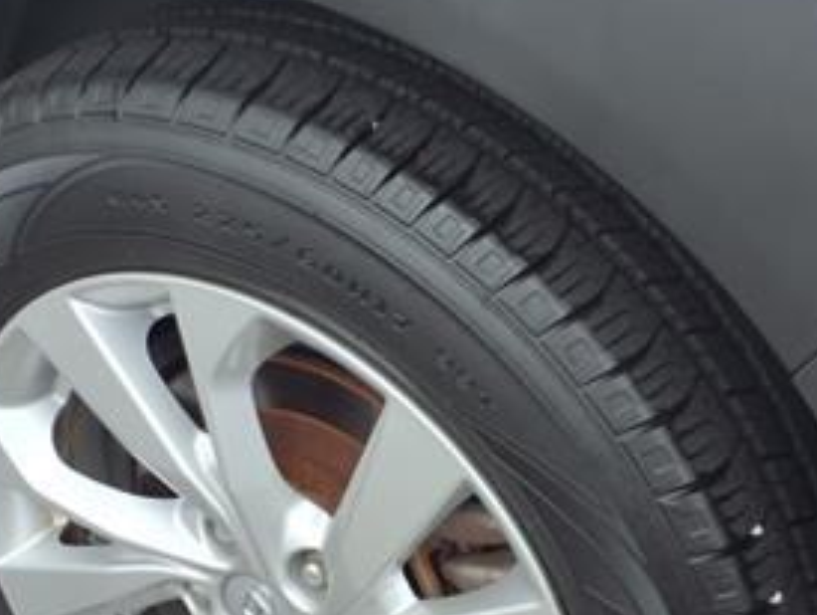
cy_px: 481
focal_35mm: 63
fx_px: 1488
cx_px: 385
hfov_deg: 30.7
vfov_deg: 23.0
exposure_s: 1/357
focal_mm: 3.58
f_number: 1.9
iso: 40
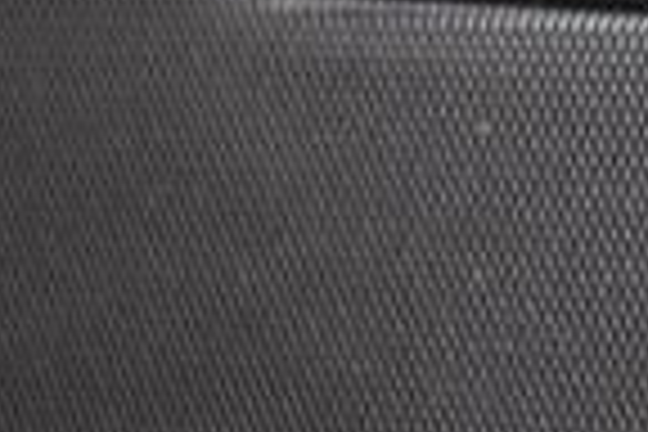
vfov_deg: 4.2
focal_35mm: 321
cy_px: -335
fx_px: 5778
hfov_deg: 6.3
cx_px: 1107
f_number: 2.8
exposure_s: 1/2.5
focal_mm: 48
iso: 1600
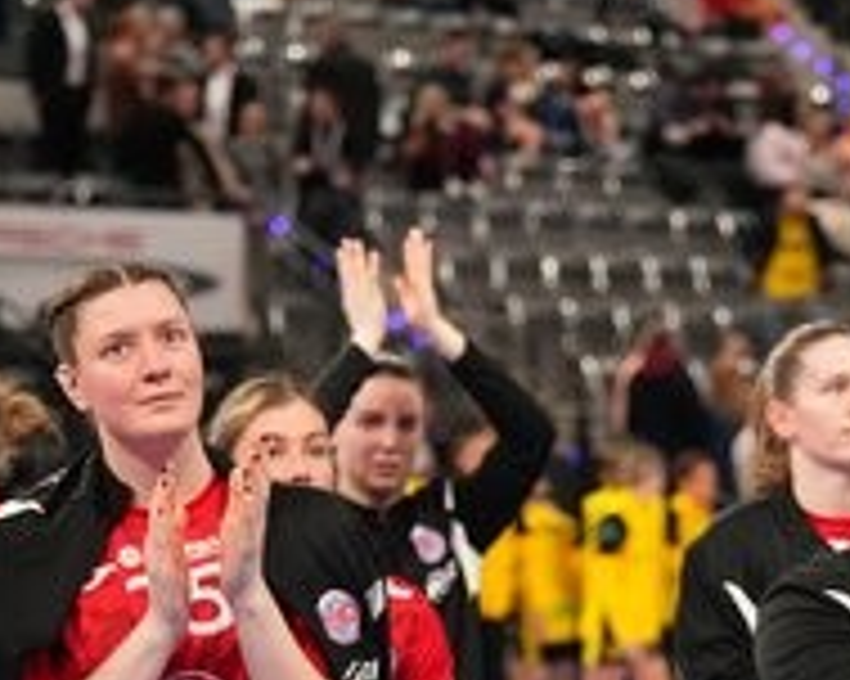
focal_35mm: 209
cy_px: 919
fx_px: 5255
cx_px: 877
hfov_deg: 9.2
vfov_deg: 7.3
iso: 8000
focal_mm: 70
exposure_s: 1/1600
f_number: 2.8
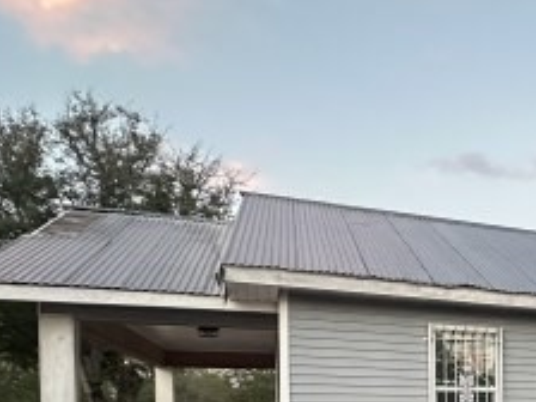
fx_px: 619
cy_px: 416
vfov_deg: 32.6
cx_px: 586
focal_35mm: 40
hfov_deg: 38.8
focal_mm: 2.22
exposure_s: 1/88
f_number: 2.2
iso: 320
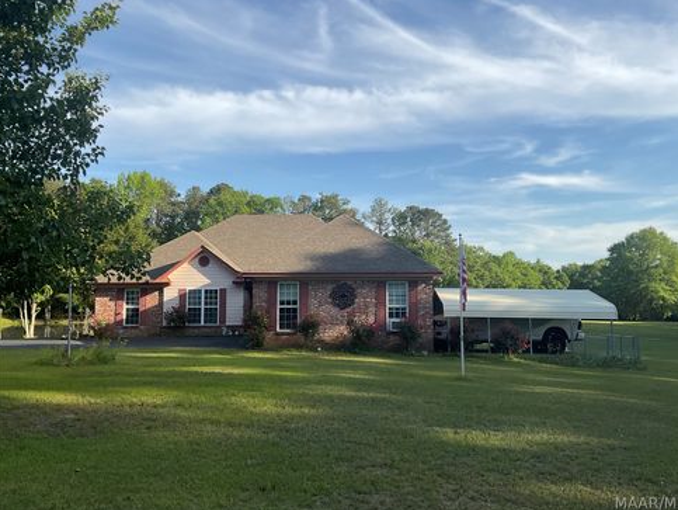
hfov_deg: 59.9
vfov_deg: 46.9
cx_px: 348
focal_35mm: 30
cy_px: 252
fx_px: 588
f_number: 1.8
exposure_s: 1/1342
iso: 16
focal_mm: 3
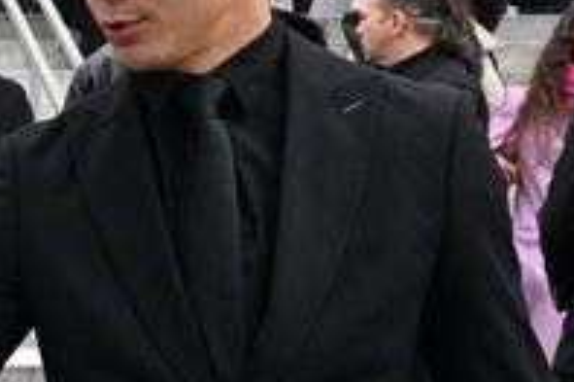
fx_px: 1478
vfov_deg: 14.7
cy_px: 271
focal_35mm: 93
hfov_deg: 19.1
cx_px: -303
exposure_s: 1/1000
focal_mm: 26.5
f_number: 7.1
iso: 1600
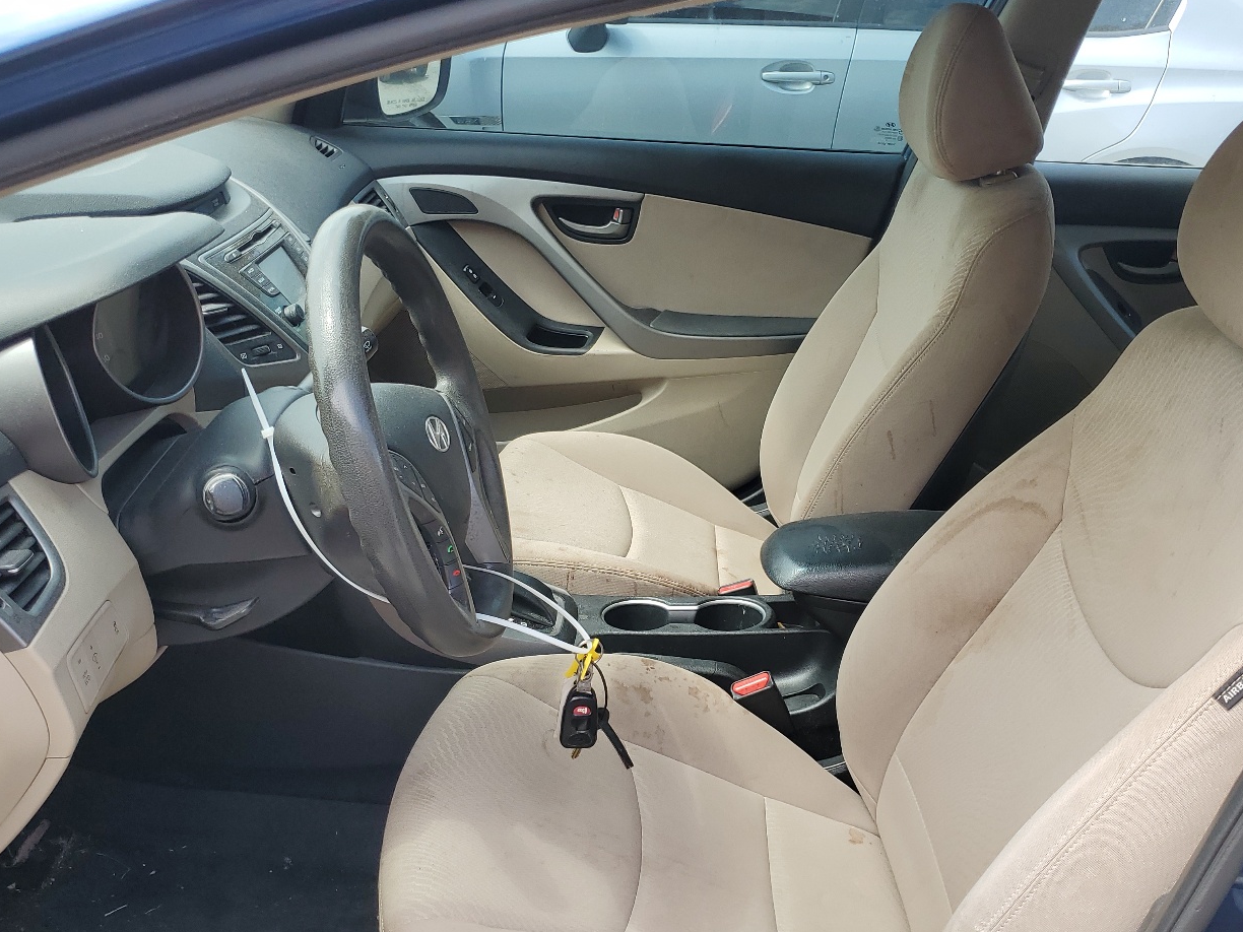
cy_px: 556
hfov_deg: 53.9
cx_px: 647
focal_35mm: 34
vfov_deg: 41.6
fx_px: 1221
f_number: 1.5
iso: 50
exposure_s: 1/588
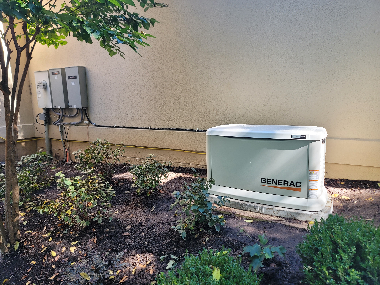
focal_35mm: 25
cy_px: 142
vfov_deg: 54.9
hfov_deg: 69.4
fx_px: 274
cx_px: 190
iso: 160
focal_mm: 7
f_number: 1.8
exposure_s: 1/119
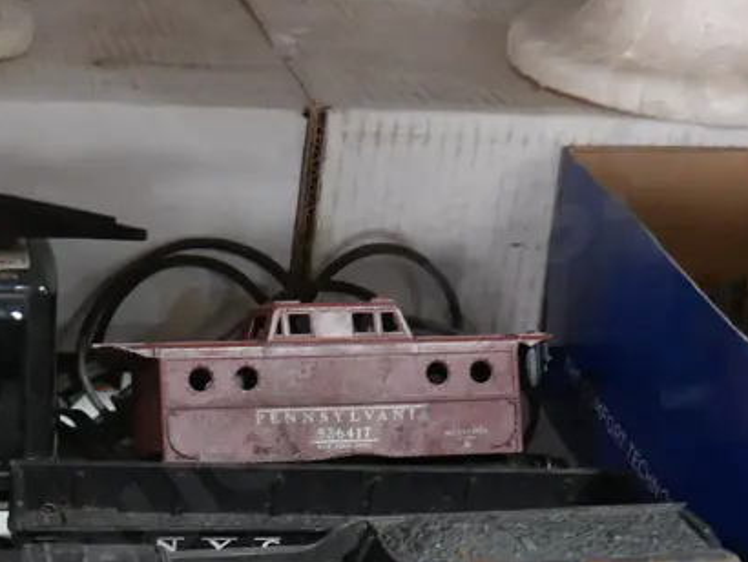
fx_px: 2054
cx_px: 184
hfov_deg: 20.5
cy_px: 494
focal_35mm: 95
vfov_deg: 15.4
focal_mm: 19
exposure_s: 1/60
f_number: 4.1
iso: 640
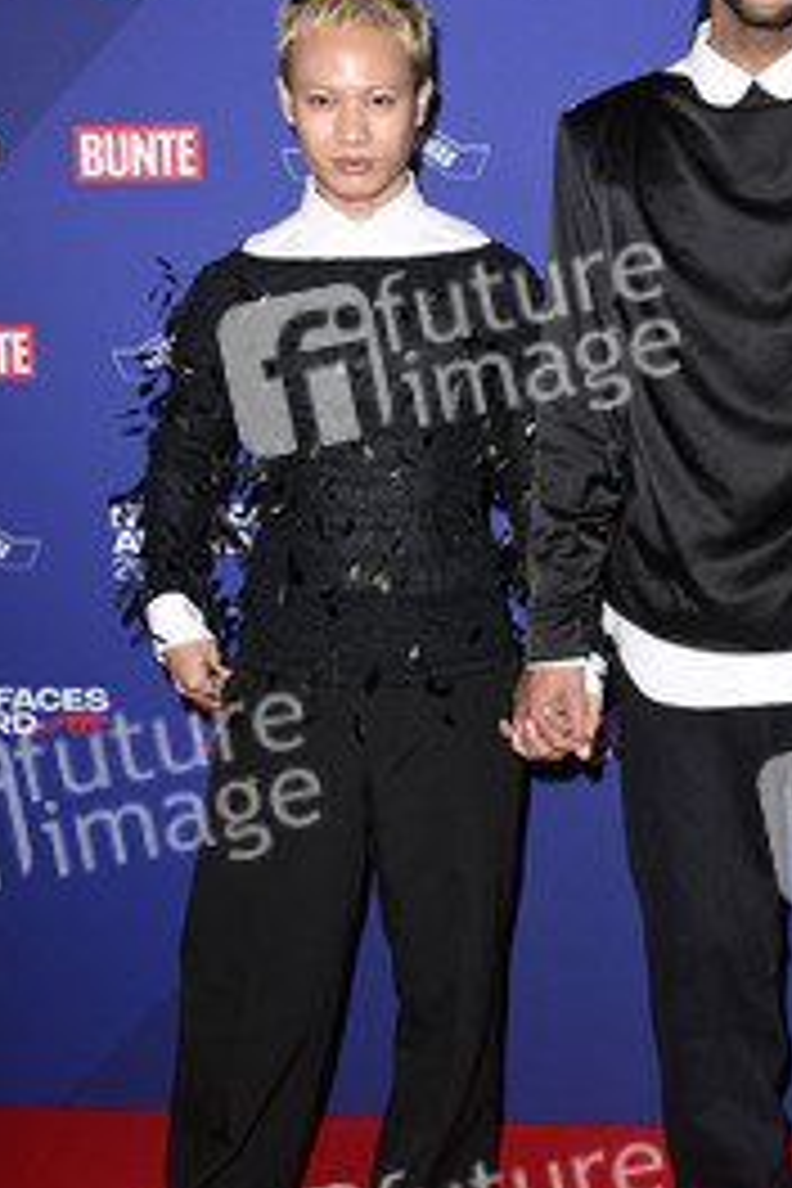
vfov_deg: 37.5
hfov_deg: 25.3
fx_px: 1749
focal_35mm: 53
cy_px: 576
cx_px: 580
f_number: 6.3
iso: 500
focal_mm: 35
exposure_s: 1/250
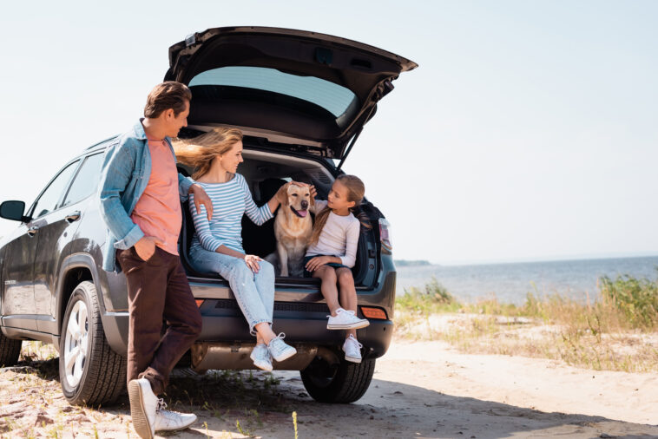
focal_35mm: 50
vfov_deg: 27.0
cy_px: 220
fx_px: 914
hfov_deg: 39.6
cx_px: 329
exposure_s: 1/800
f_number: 4
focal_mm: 50
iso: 100
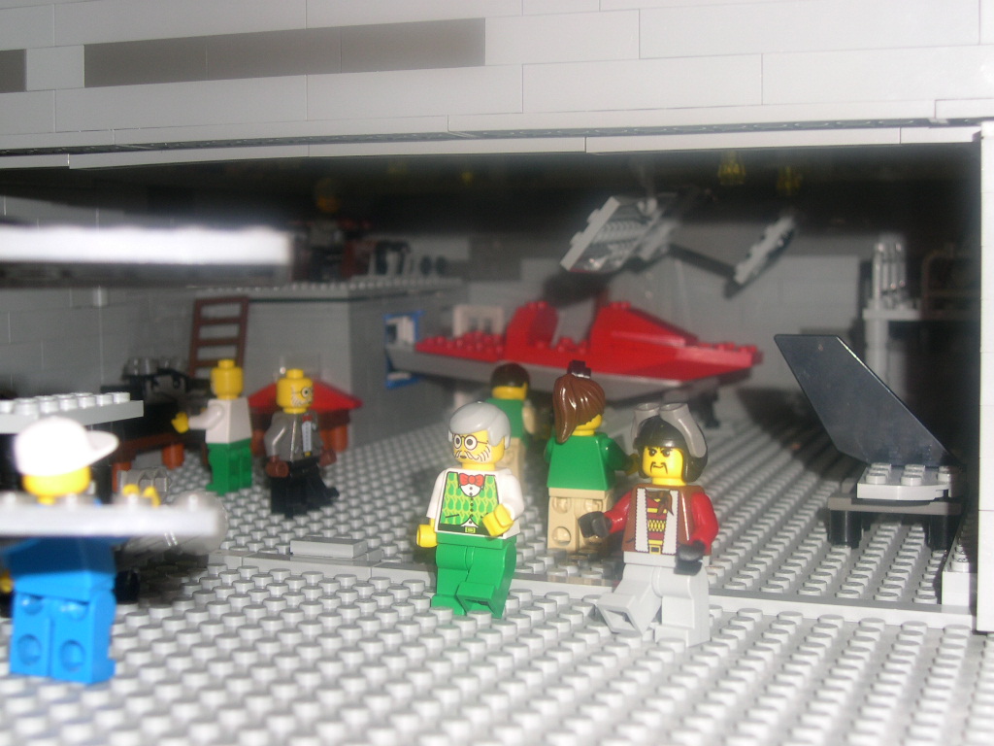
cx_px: 497
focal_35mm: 52
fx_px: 1493
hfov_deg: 36.8
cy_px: 373
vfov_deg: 28.0
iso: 100
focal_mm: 11.1
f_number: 3.2
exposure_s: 1/60
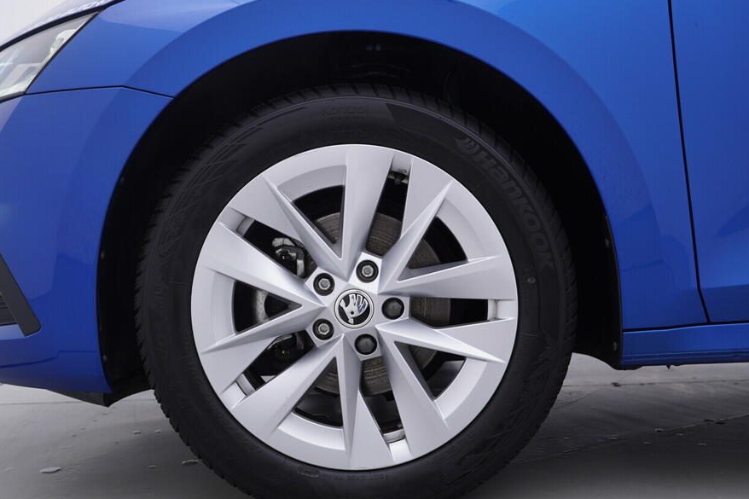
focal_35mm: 42
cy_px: 273
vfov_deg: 31.9
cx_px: 386
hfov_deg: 46.4
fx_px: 874
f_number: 4
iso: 125
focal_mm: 24
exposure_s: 1/80
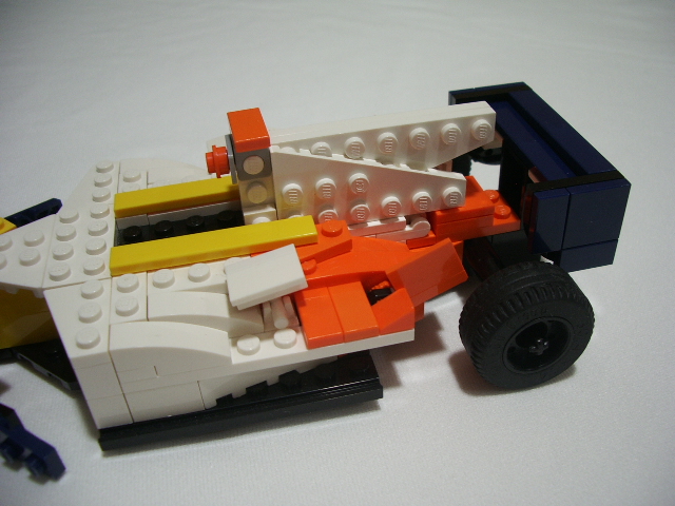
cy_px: 253
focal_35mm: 35
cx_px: 338
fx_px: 682
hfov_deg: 52.6
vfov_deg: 40.7
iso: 100
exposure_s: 1/13
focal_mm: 5.8
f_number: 2.6
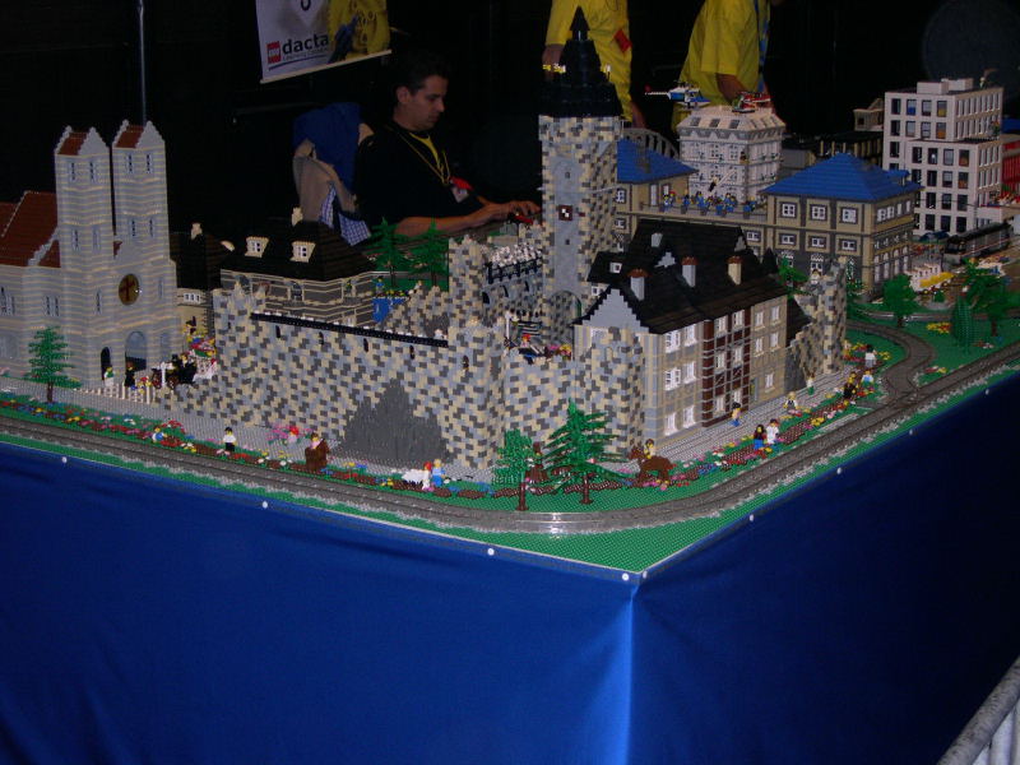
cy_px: 382
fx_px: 1827
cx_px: 510
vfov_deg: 23.7
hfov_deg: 31.2
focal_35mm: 62
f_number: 3.5
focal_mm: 13.2
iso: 314
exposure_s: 1/60
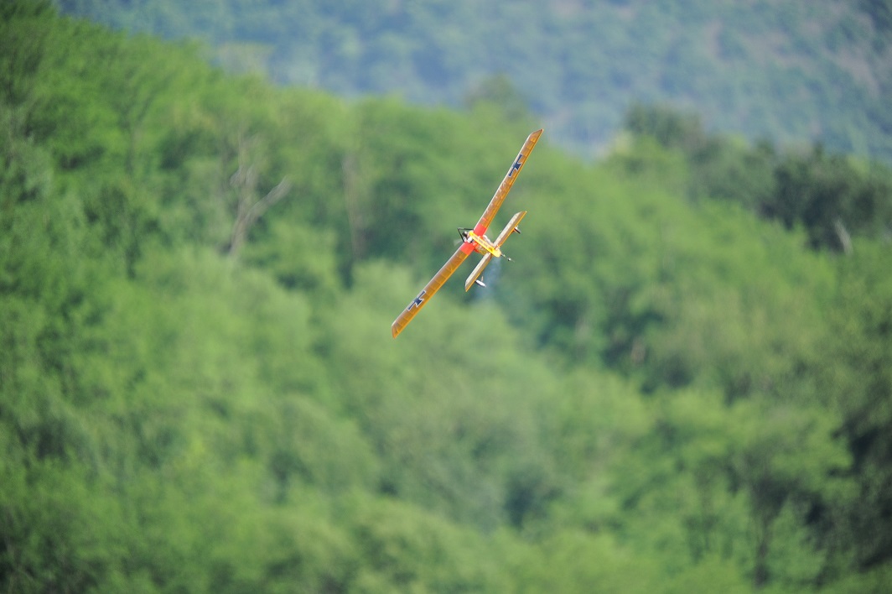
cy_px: 297
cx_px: 446
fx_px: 10400
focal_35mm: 420
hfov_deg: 4.9
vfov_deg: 3.3
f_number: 4
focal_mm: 420
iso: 500
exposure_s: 1/1250
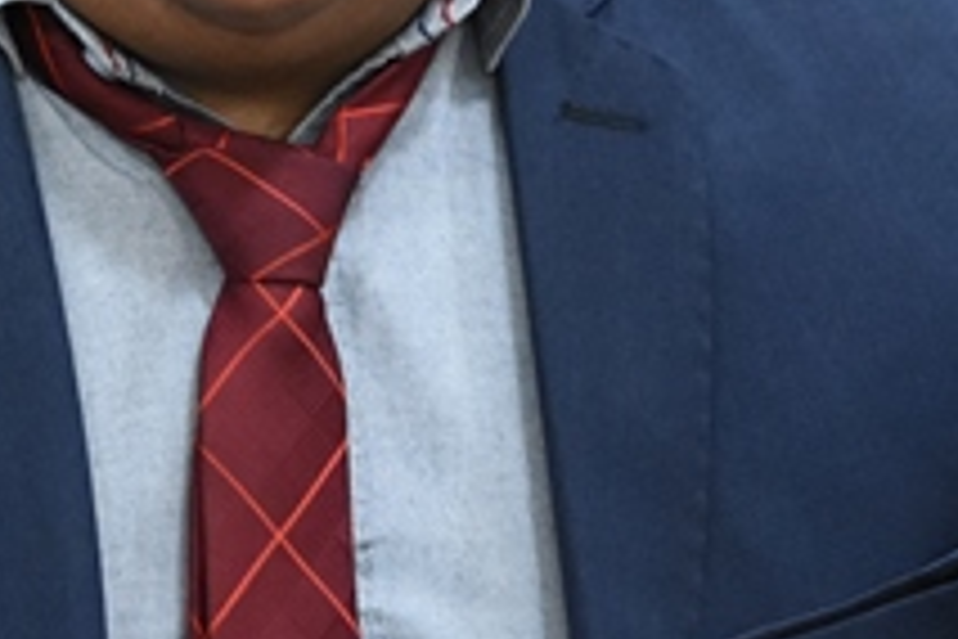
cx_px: 184
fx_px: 10178
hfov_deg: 5.4
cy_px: -173
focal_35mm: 382
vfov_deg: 3.6
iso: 4000
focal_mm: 85
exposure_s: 1/60
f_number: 5.6
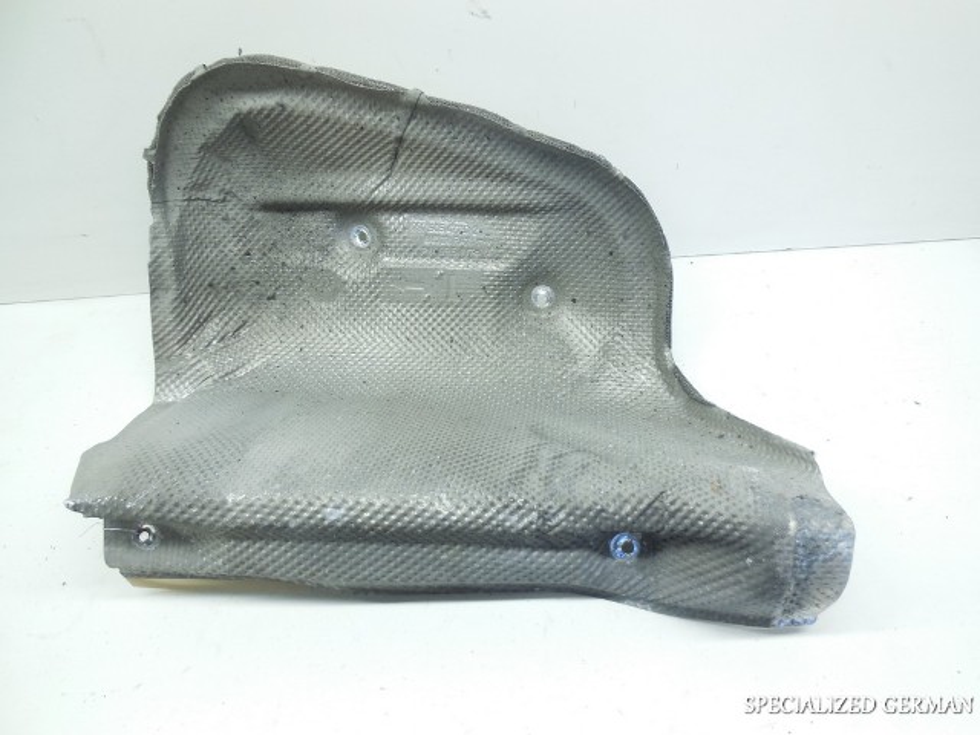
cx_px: 490
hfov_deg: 69.4
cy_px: 368
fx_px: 708
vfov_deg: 54.9
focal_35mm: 25
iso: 125
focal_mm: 4.5
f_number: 3.1
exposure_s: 1/60
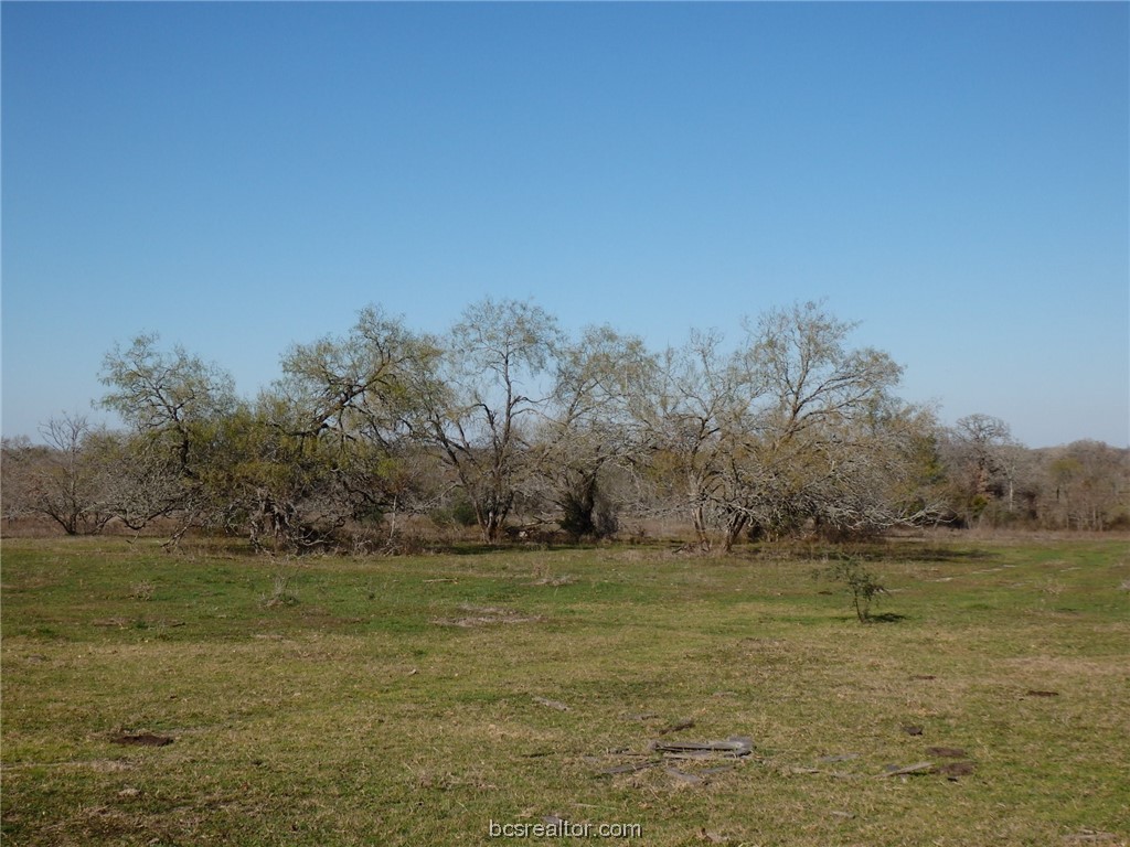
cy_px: 424
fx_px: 1763
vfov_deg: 27.0
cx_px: 565
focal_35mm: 54
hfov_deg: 35.5
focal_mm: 9.8
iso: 125
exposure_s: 1/160
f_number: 11.6
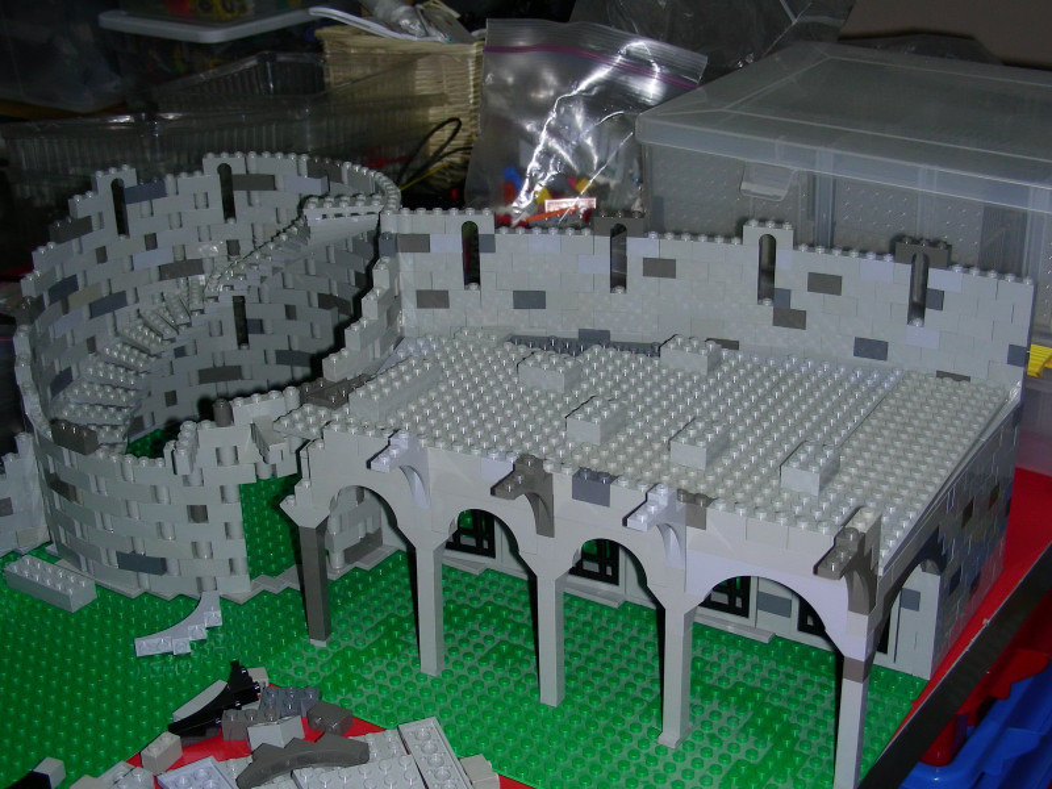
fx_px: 1459
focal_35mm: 48
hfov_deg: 39.7
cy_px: 394
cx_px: 526
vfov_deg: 30.3
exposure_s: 1/60.1
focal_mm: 8
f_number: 3.5
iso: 50
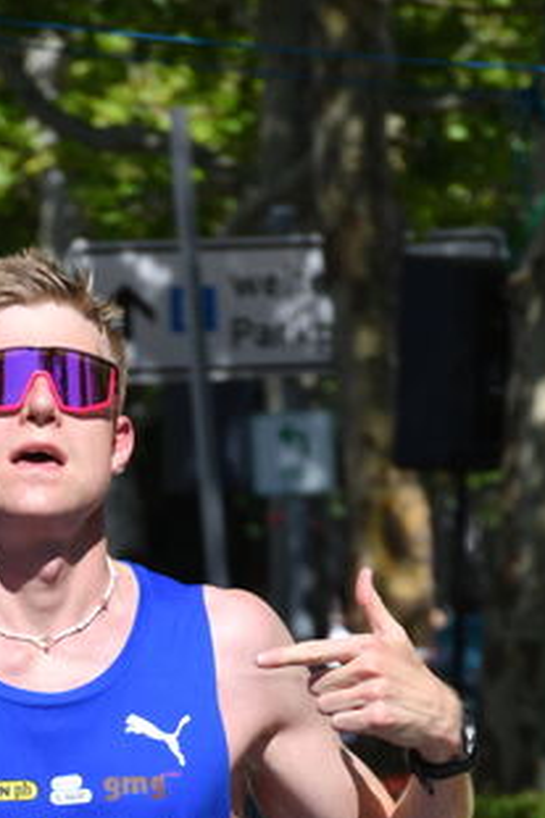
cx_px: 54
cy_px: 921
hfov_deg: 2.6
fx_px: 11821
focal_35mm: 520
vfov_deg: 4.0
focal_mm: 135
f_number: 8
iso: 125
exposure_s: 1/500
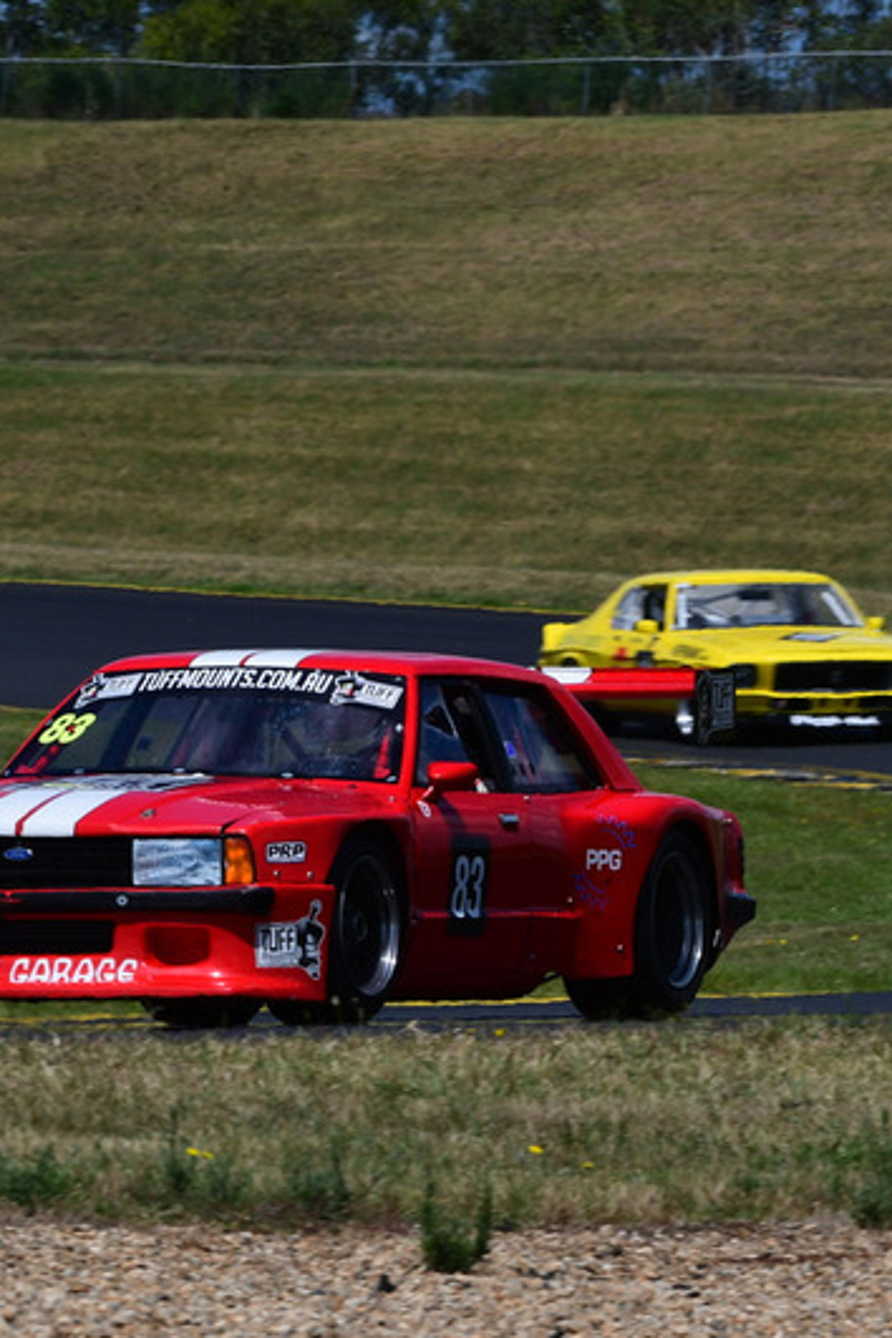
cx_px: 446
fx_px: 16798
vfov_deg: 4.6
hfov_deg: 3.0
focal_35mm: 452
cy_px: 670
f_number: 14
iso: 250
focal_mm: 200
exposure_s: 1/640
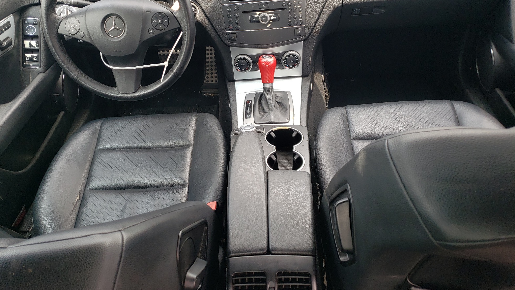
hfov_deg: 66.1
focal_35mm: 29
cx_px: 252
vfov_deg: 40.1
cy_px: 121
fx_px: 396
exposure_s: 1/222
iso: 50
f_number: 1.5
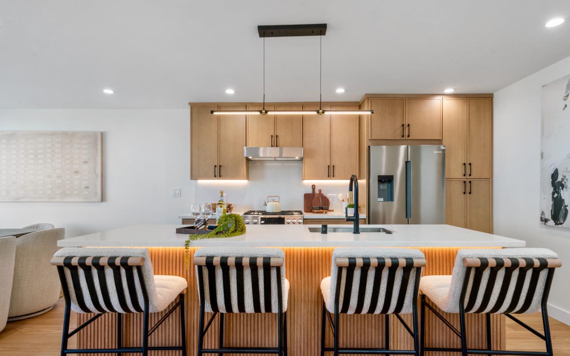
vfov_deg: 62.1
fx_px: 295
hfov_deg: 88.0
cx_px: 292
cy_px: 196
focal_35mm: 19
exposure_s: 1/13
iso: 500
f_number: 13
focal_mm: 18
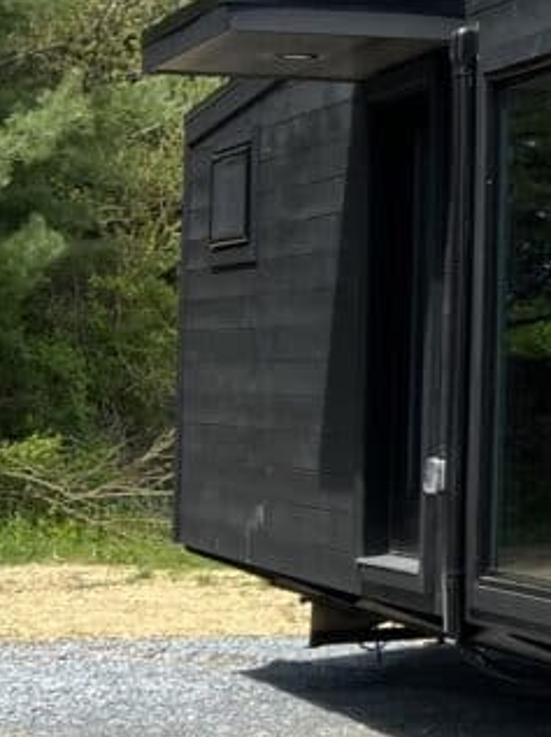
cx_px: 1158
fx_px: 2446
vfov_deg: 17.0
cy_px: 139
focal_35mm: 115
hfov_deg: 11.4
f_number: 1.5
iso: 50
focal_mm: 5.7
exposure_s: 1/3165
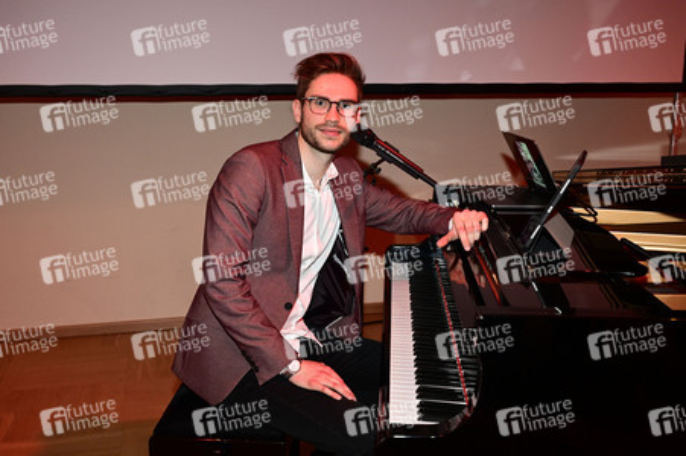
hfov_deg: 53.2
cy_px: 228
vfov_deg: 36.8
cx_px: 343
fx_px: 685
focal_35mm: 36
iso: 3200
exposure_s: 1/200
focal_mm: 36
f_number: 5.6
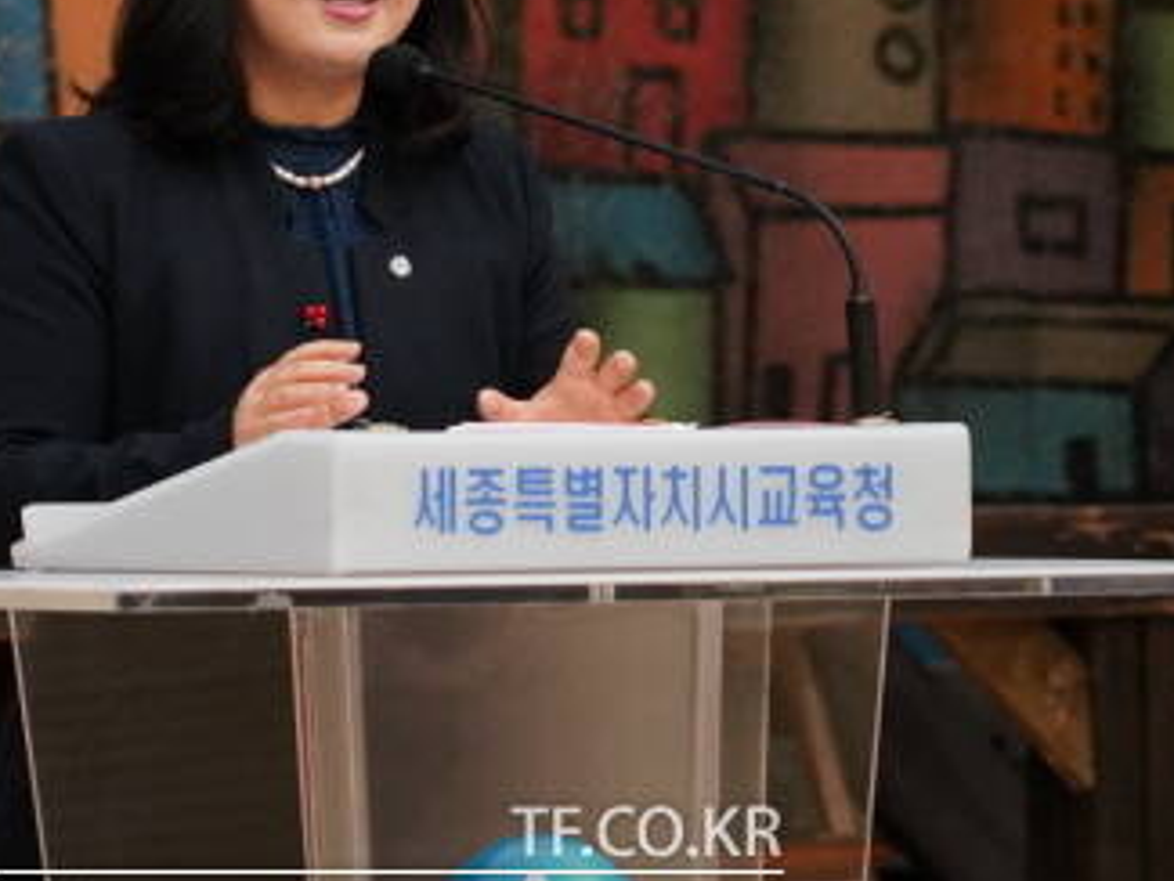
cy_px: 309
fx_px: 15437
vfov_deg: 3.3
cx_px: 385
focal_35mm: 455
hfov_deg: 4.4
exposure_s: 1/125
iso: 5000
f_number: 6.3
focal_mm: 240
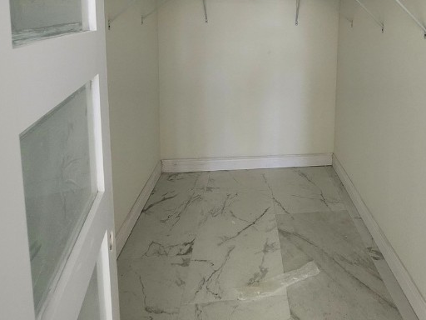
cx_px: 300
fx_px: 320
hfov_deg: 64.6
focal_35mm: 26
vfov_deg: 49.2
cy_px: 53
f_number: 2.2
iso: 64
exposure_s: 1/60.2
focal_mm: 1.7
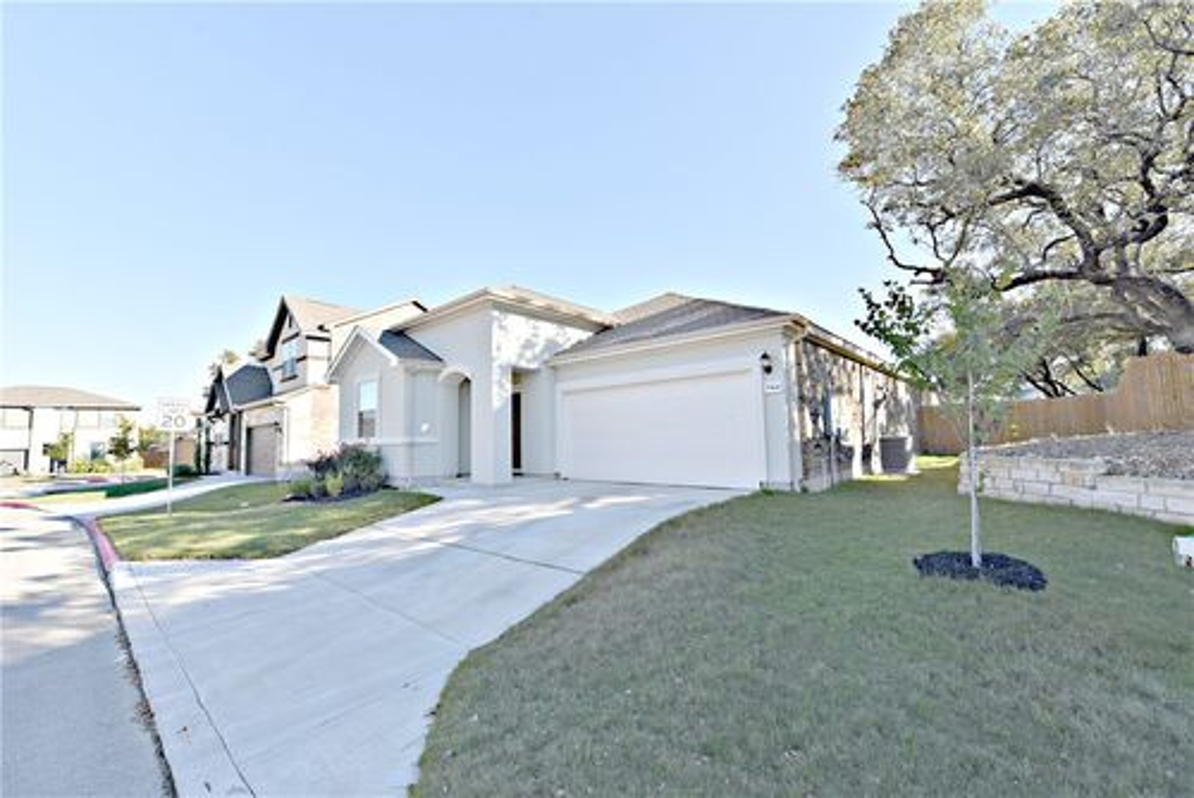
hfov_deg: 104.2
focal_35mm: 14
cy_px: 399
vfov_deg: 81.3
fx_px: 465
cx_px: 597
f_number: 9
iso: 200
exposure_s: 1/320
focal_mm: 14
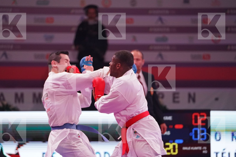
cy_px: 78
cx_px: 112
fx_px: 1226
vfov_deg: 7.3
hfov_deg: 11.0
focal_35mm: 187
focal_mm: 167
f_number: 2.8
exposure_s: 1/1000
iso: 3200
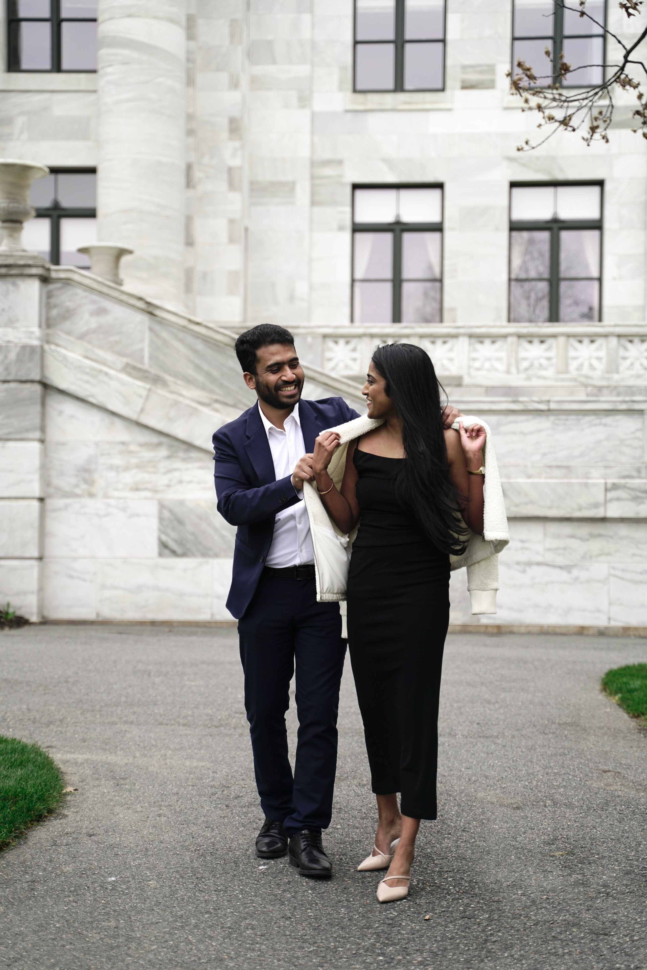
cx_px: 324
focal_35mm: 60
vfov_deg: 33.4
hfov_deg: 22.6
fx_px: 1617
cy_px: 485
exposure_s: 1/1000
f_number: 2.8
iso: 100
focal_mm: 60
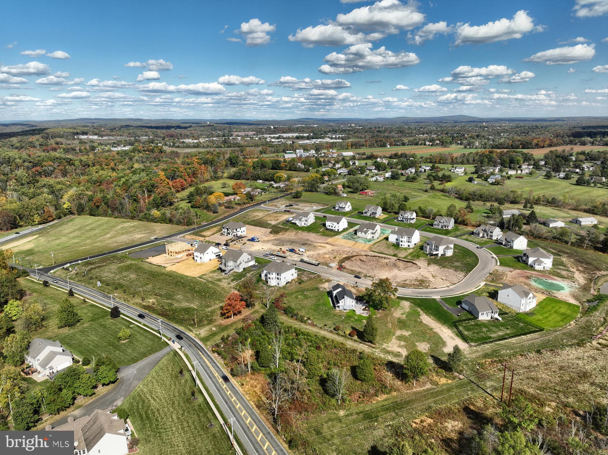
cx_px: 304
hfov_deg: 71.6
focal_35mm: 24
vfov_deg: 56.8
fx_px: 421
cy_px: 228
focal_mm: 12.29
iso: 100
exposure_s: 1/40
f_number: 4.5
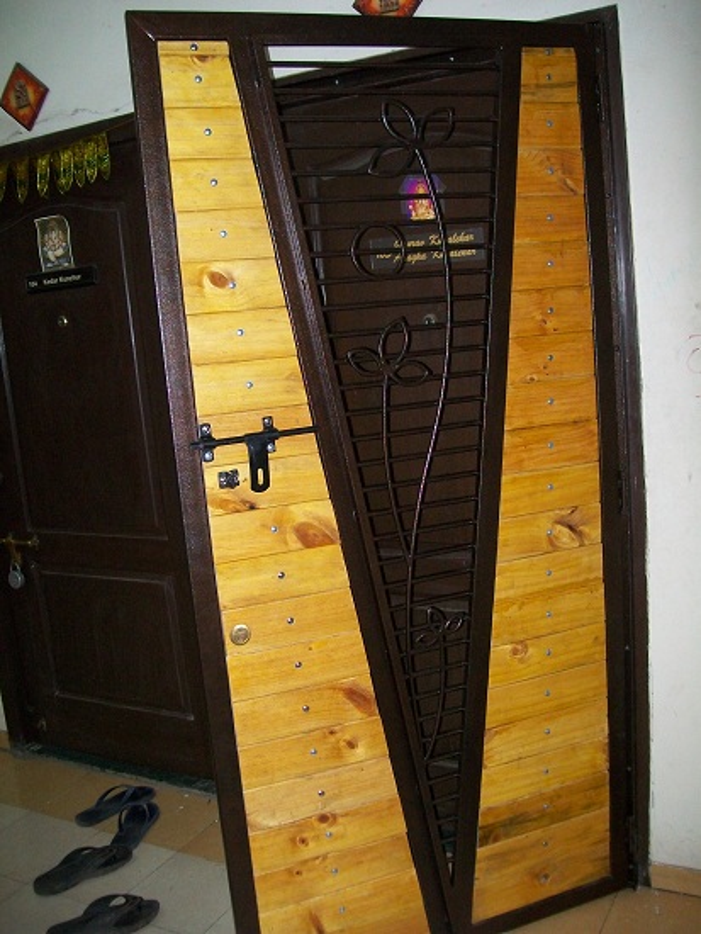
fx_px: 917
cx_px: 350
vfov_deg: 53.9
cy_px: 467
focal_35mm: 34
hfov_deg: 41.8
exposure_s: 1/60
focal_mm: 6.1
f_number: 2.7
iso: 160
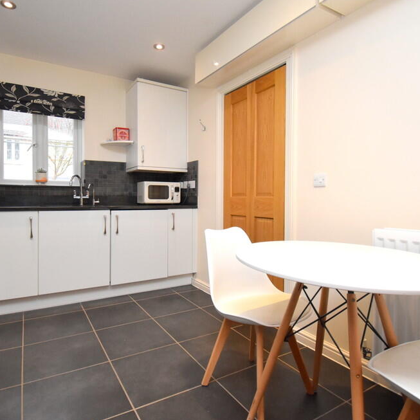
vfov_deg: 74.8
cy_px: 205
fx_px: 275
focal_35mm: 20
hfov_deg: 74.6
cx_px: 190
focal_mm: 10
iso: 1600
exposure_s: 1/125
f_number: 4.5
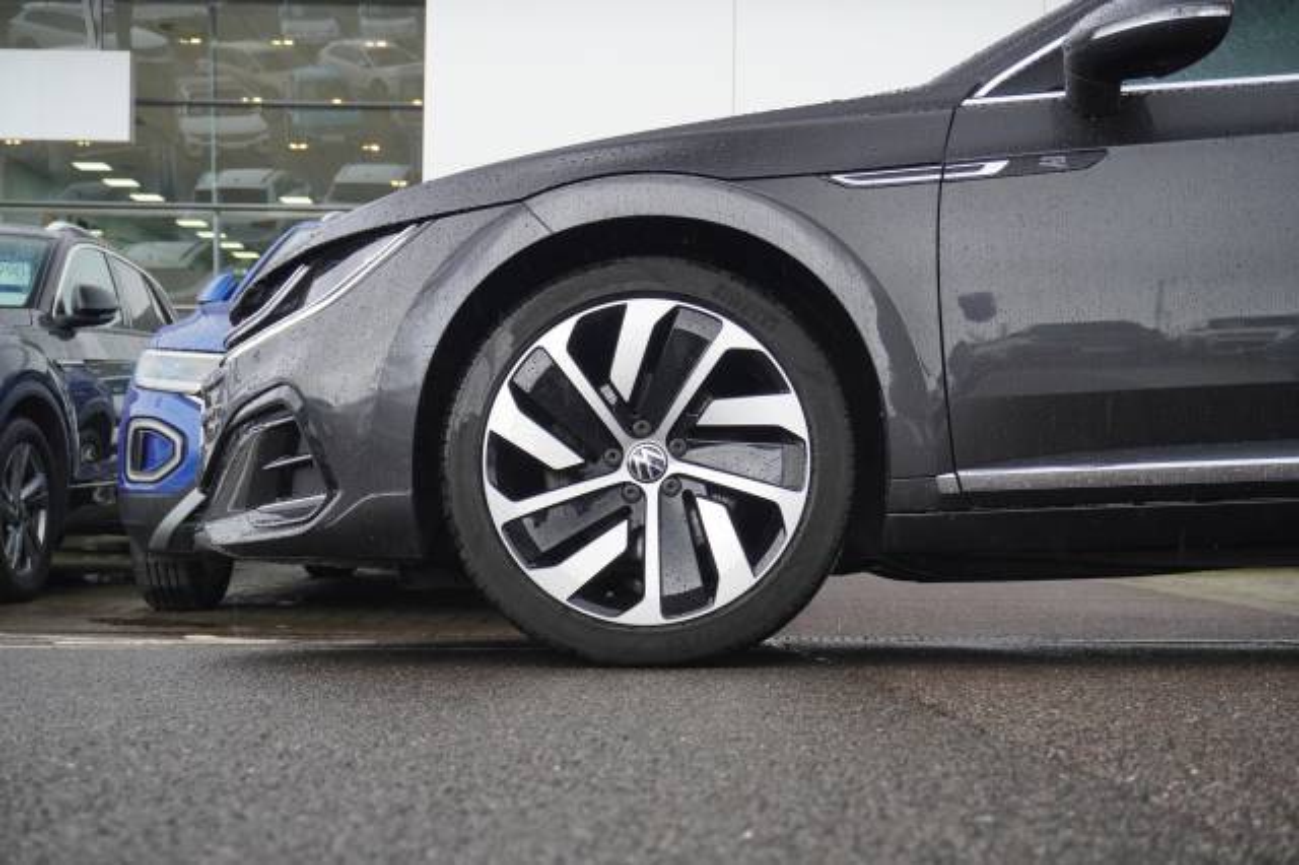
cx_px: 650
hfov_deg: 41.1
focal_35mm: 48
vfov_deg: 28.0
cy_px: 432
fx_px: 1731
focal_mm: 32
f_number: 4.5
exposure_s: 1/200
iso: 500
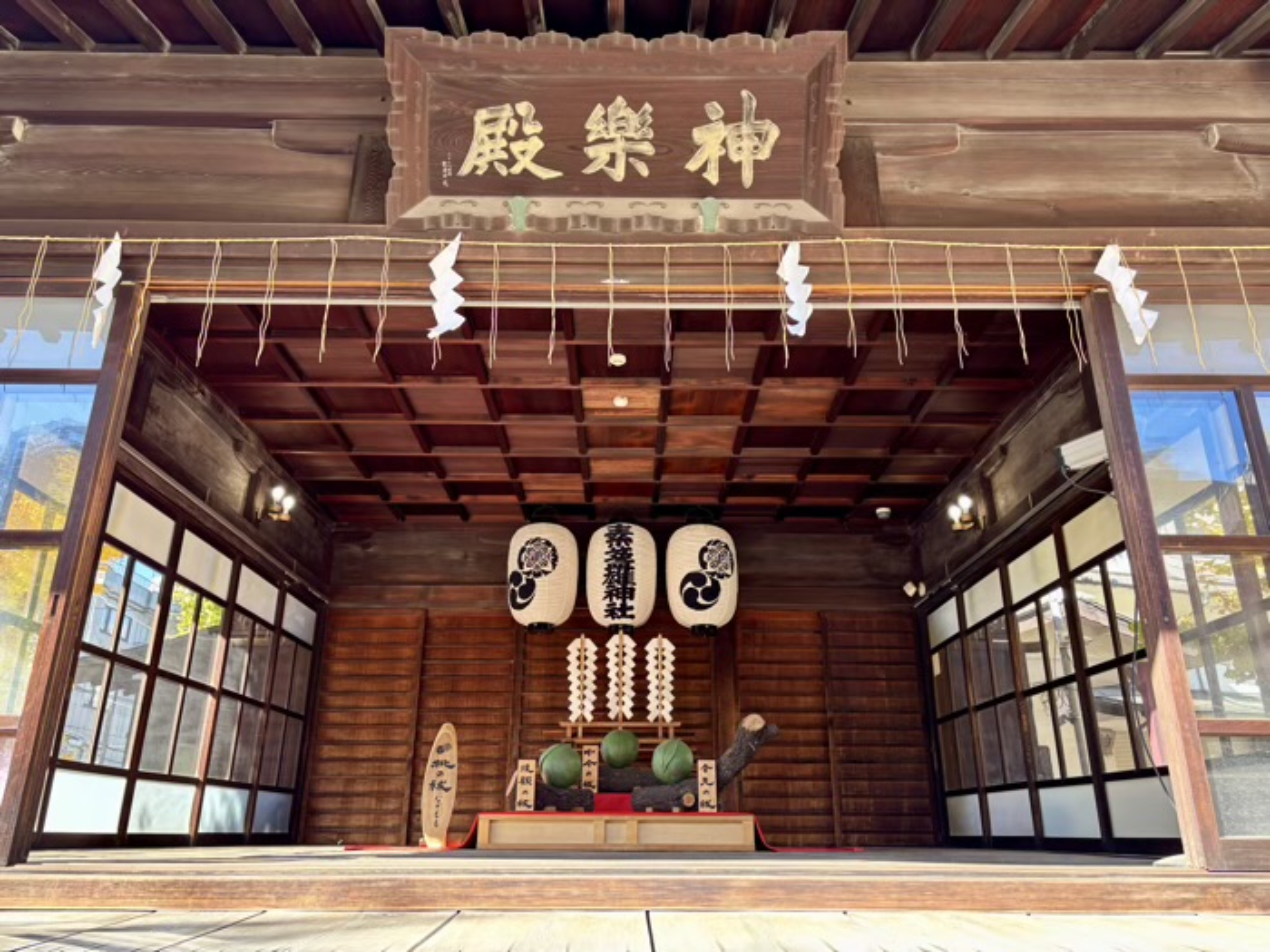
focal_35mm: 26
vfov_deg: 53.1
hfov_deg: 67.3
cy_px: 476
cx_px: 635
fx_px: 954
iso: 50
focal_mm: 5.96
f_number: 1.6
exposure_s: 1/121
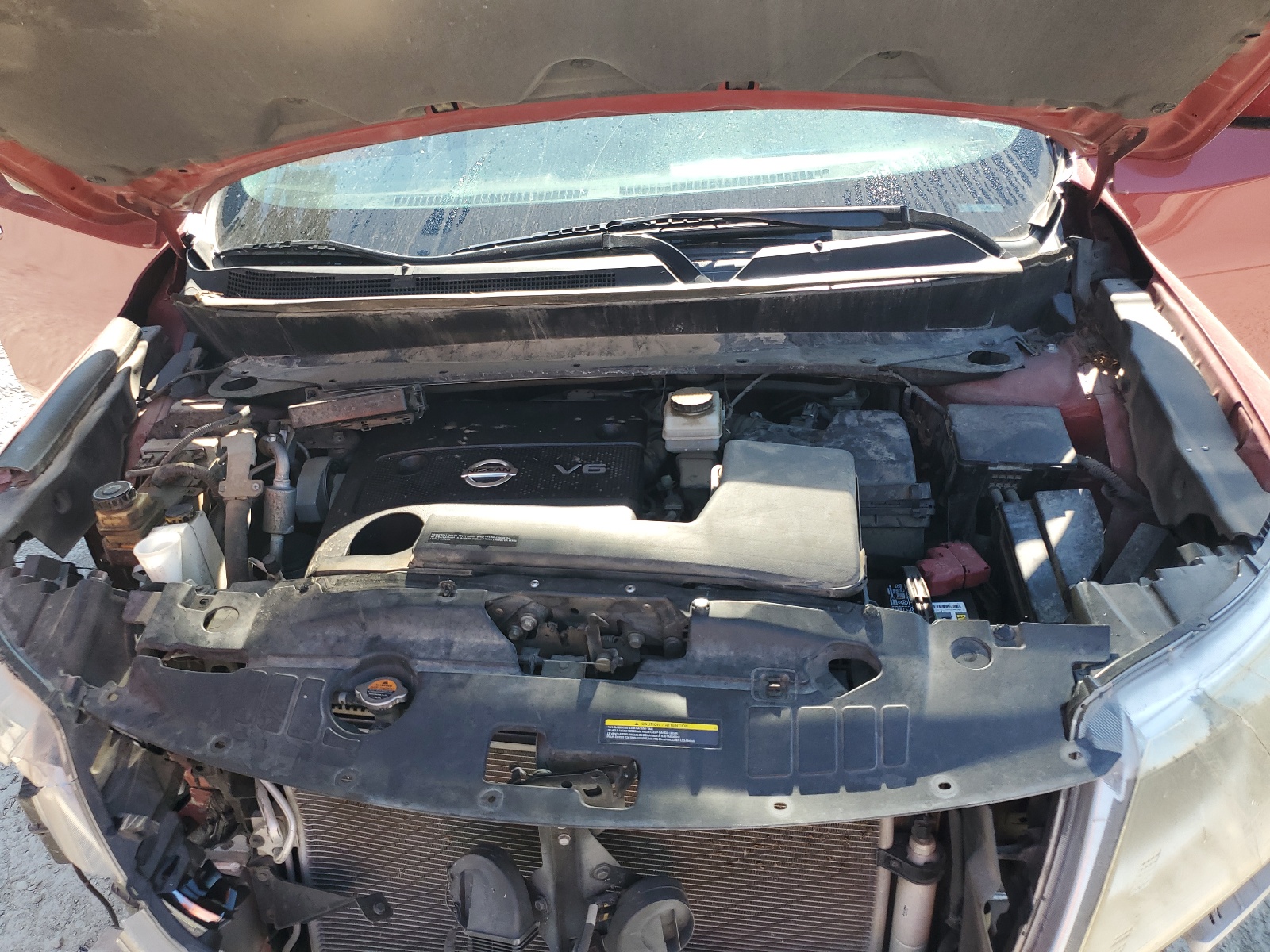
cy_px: 476
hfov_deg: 67.3
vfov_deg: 53.1
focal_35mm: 26
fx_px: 954
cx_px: 635
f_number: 1.5
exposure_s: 1/400
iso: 50
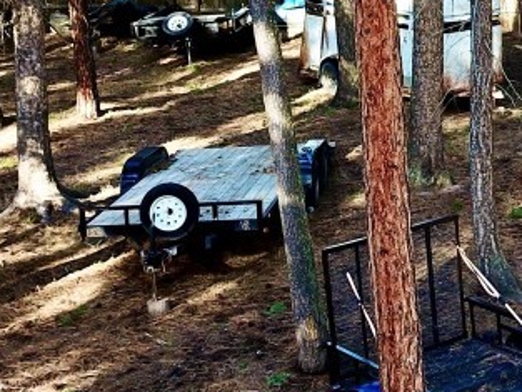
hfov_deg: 21.5
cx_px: 612
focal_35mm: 85
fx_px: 1282
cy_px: -12
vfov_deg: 16.9
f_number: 2.2
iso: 100
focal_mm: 4.73
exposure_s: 1/100
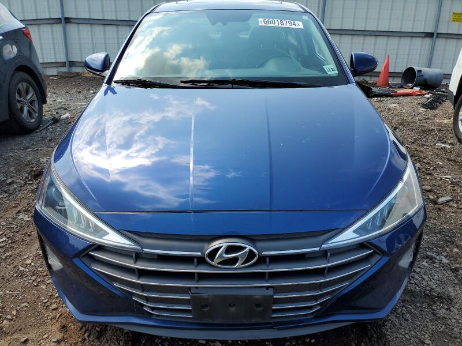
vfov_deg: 53.1
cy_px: 173
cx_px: 231
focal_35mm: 26
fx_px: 347
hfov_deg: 67.3
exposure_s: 1/2000
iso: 50
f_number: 1.5
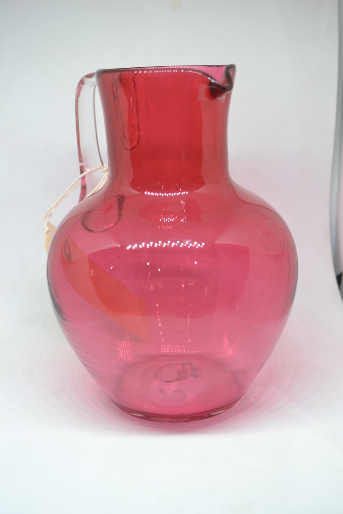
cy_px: 257
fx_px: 686
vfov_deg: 41.1
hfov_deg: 28.1
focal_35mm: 48
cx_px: 172
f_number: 4.8
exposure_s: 1/30
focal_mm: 32
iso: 400
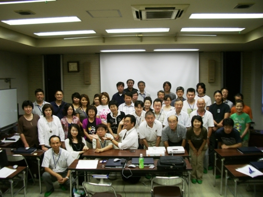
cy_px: 98
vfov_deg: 40.7
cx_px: 132
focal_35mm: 35
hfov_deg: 52.6
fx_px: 266
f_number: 2.6
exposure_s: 1/20
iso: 100
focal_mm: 5.8
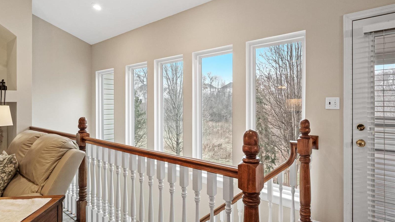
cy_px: 107
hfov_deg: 83.8
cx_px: 197
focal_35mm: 21
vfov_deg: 53.6
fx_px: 220
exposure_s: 1/10
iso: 400
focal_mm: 10
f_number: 10
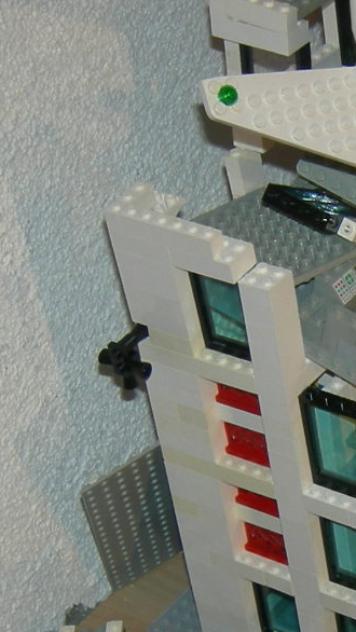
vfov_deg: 19.7
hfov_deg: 11.0
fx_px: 1794
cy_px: 520
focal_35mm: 107
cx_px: 505
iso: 64
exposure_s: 1/60.1
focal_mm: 7.5
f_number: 2.7
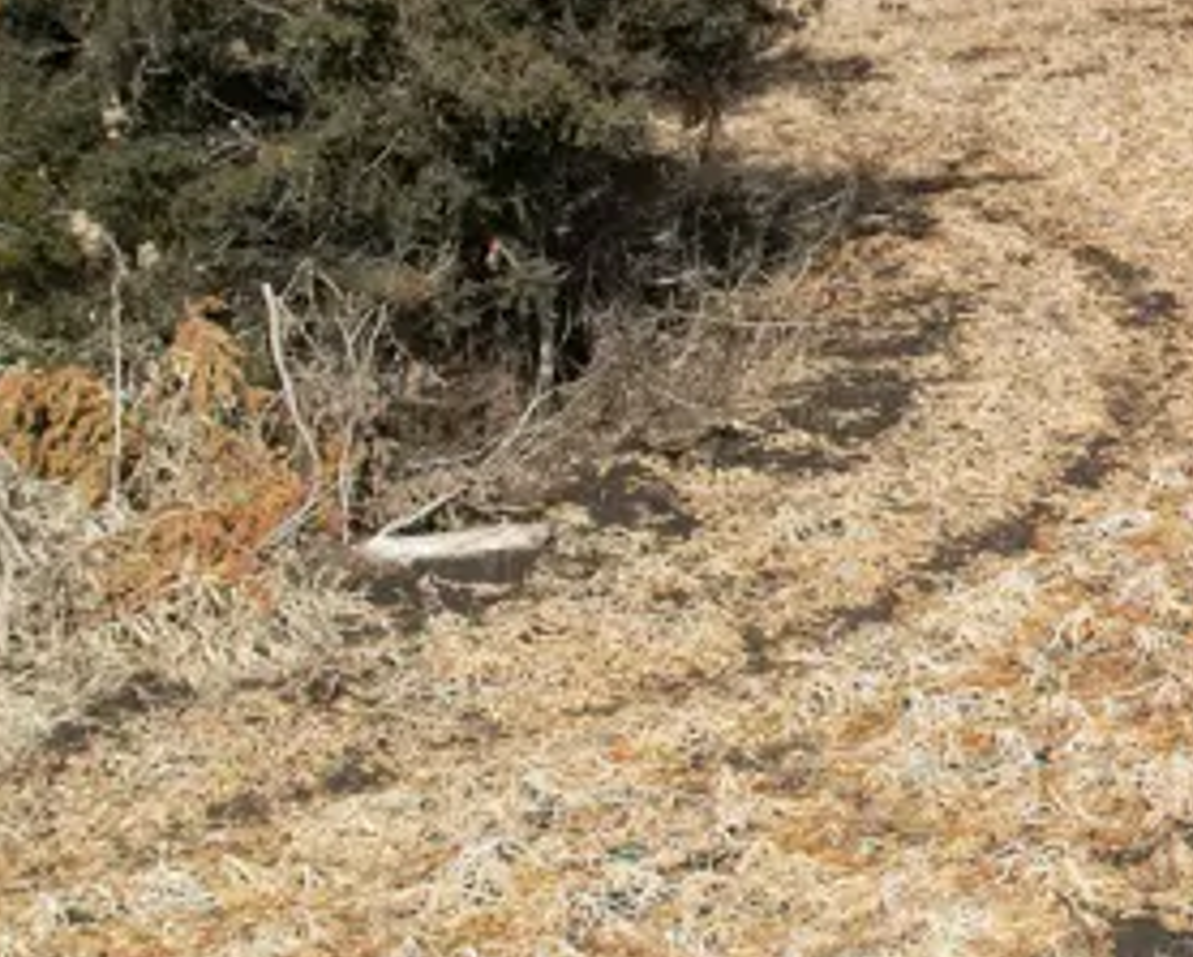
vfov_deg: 17.3
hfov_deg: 19.1
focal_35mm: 89
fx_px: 3146
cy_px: 391
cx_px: 1734
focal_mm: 8.38
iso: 100
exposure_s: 1/1250
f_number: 2.8
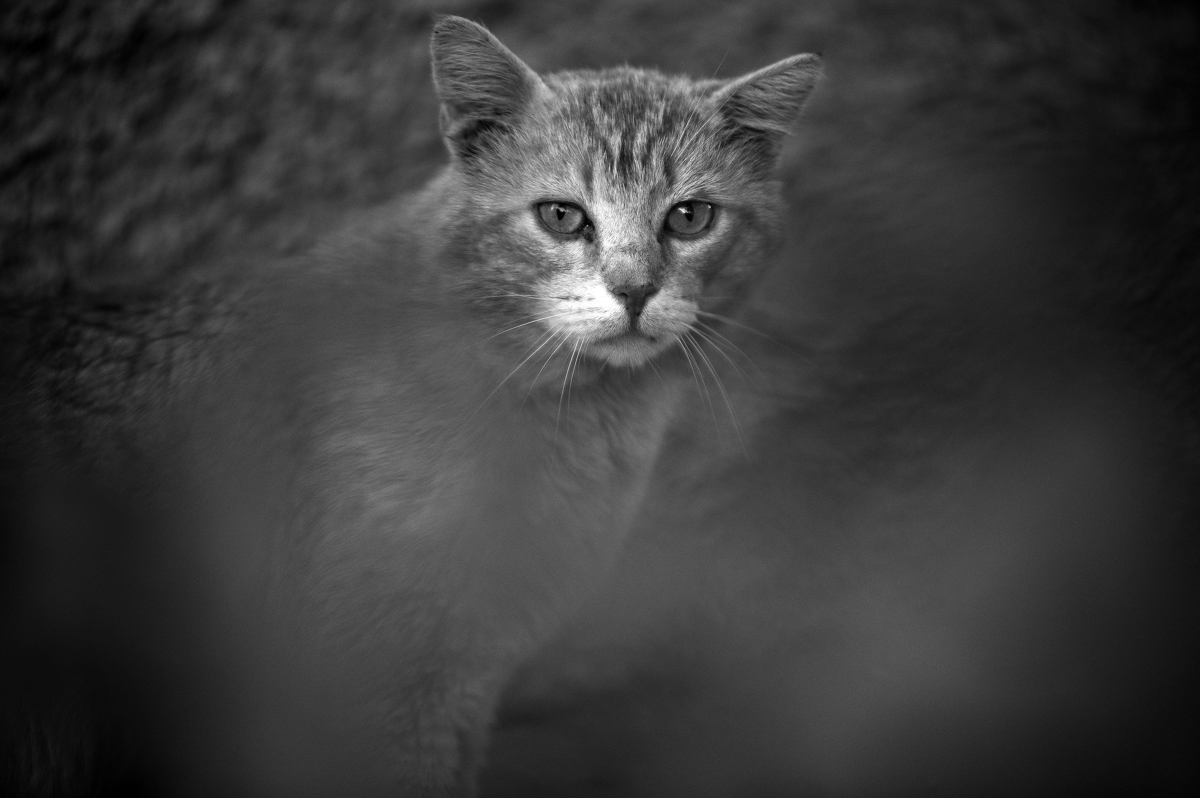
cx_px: 600
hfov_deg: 11.1
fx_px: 6161
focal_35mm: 185
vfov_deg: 7.4
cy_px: 399
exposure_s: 1/500
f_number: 2.8
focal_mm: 185
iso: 800
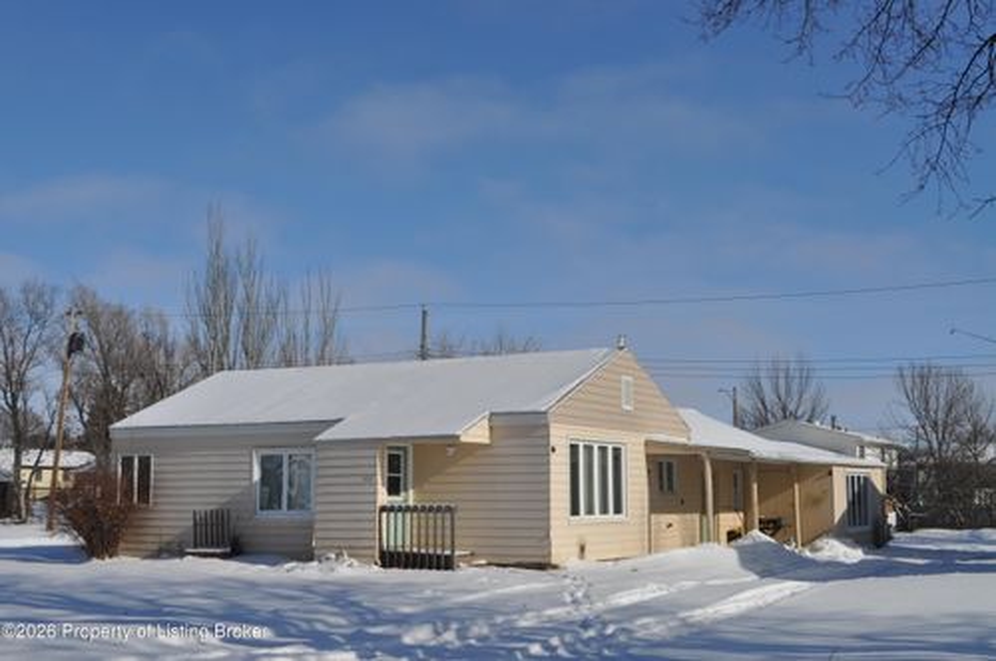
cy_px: 330
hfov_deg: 41.2
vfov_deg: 28.0
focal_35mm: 48
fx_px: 1326
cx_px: 498
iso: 200
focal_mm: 32
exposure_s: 1/640
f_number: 13
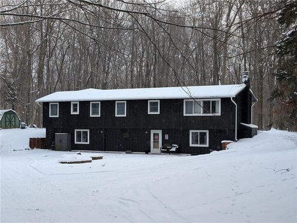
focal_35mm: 49
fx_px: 421
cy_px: 112
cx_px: 148
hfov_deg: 38.9
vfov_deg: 29.7
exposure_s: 1/646
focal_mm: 6.9
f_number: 1.68
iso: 22
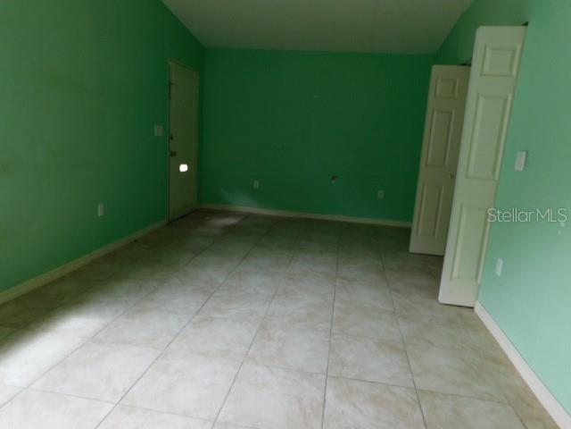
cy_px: 214
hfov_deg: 73.9
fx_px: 379
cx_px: 286
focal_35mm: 23
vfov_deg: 58.9
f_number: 3
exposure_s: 1/40
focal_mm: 4
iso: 125
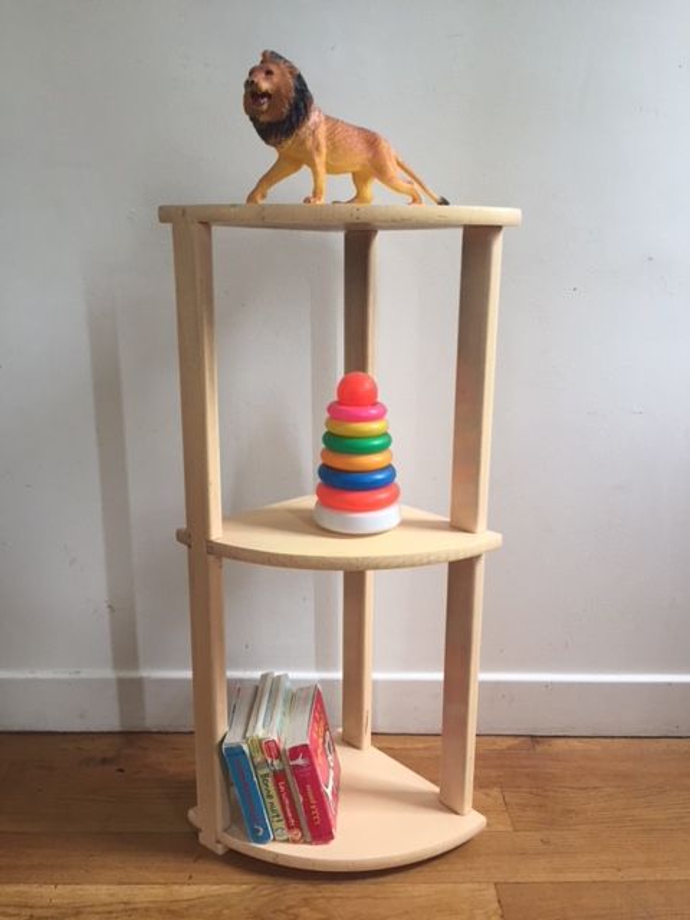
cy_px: 460
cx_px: 345
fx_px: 771
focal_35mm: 29
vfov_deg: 61.7
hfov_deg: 48.2
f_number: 2.2
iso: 125
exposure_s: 1/33
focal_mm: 4.15
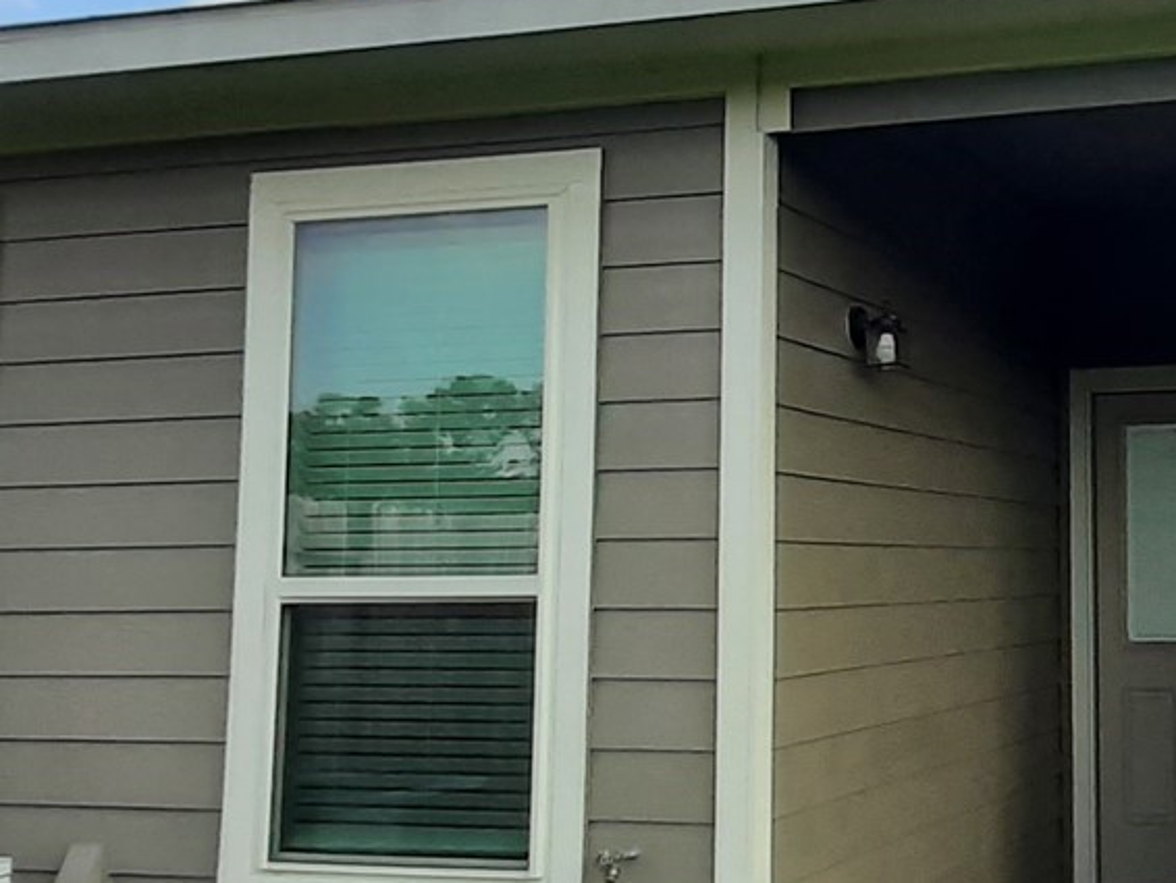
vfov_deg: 30.9
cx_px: 1164
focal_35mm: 47
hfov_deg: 36.5
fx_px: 1597
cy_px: 470
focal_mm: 1.42
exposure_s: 1/937
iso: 40
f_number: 2.2
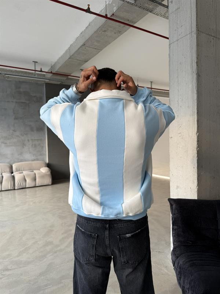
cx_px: 110
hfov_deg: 56.8
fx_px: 203
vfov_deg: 71.6
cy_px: 147
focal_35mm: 24
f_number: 1.78
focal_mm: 6.76
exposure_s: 1/130
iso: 50
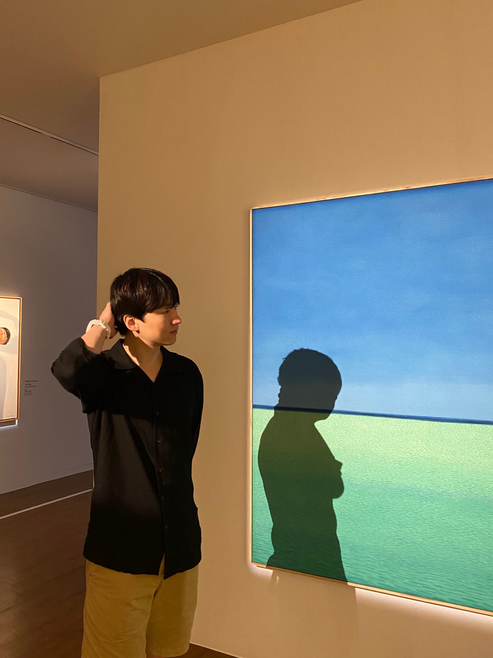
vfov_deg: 61.6
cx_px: 271
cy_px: 312
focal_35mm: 29
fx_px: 551
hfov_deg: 48.2
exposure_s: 1/30
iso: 500
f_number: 1.8
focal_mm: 4.25
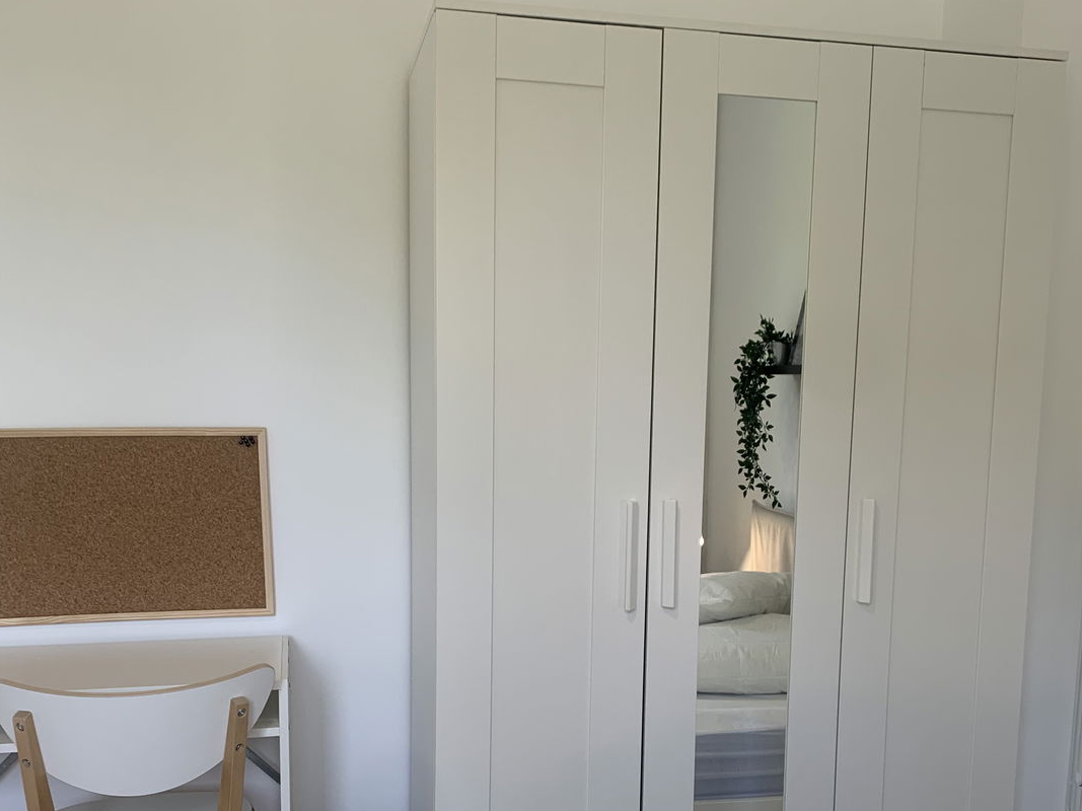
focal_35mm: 39
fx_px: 1219
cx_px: 610
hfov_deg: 47.8
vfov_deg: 36.1
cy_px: 587
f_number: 1.8
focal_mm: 4.25
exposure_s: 1/121
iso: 50
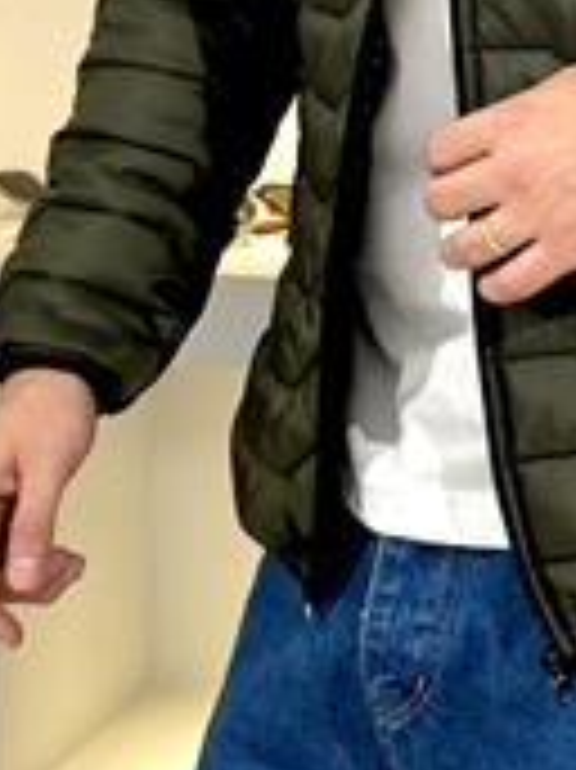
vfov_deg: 14.6
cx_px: 621
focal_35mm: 131
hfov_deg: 11.2
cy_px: -153
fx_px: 2910
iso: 100
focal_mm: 6.76
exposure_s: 1/100
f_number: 1.78
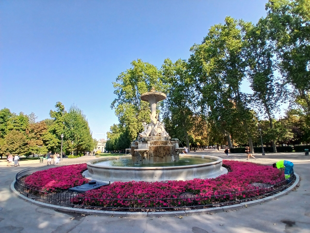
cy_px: 116
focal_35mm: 17
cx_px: 155
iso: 50
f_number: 2.2
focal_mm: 1.4
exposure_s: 1/577
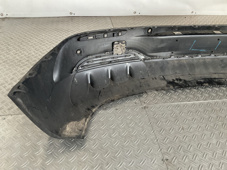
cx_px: 114
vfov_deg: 48.2
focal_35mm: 29
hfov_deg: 61.7
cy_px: 85
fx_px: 190
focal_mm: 3
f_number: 1.8
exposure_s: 1/50
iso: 125
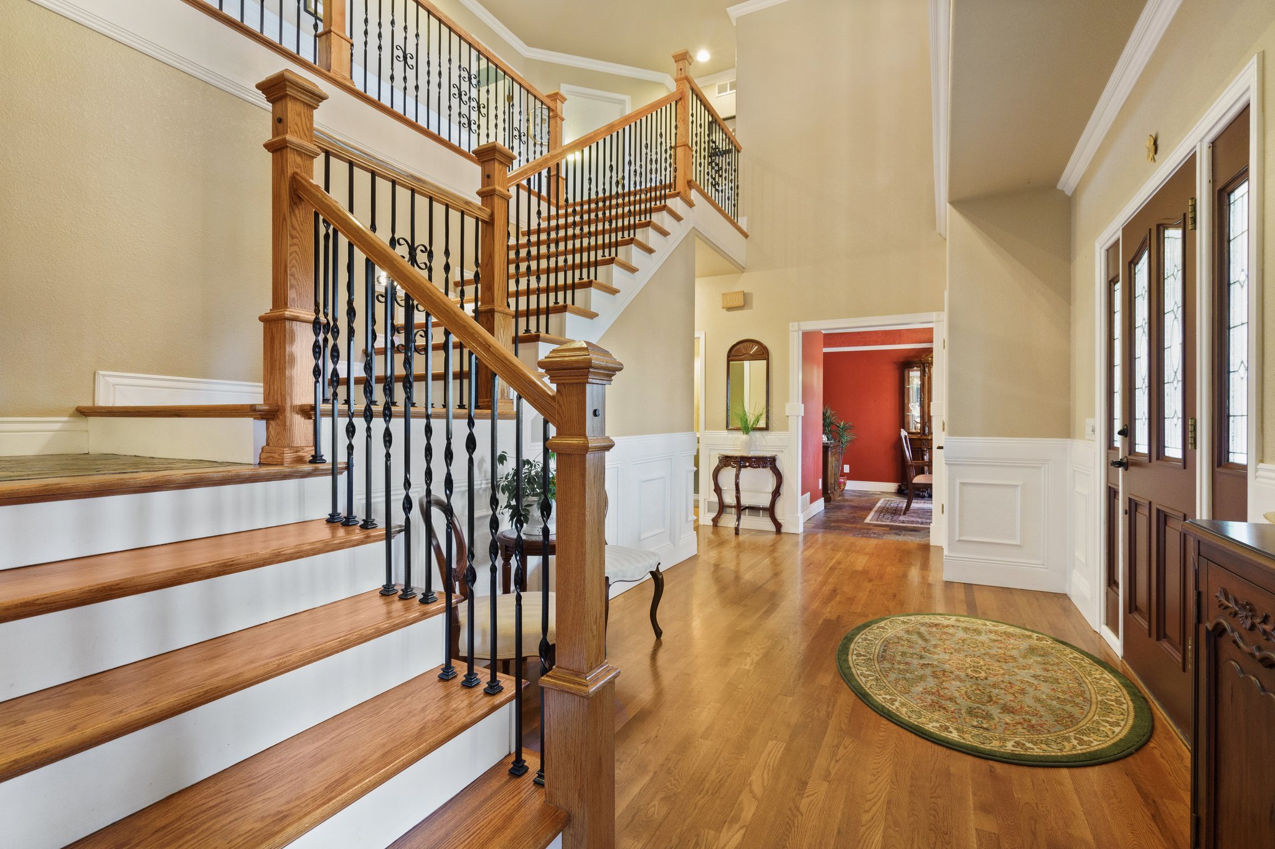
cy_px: 424
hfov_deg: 96.7
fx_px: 567
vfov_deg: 73.7
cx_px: 638
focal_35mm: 16
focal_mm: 16
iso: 2000
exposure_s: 1/6
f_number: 6.7
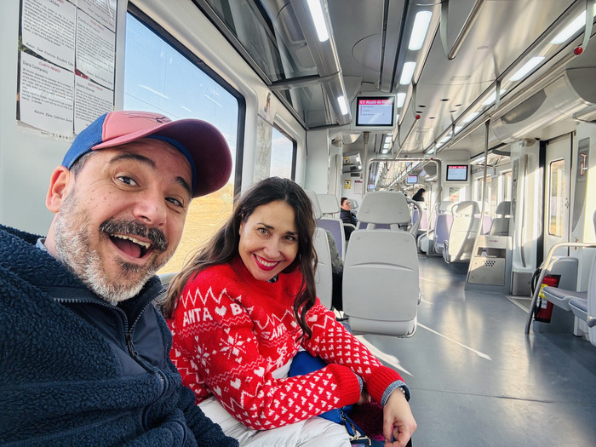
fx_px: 396
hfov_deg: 73.9
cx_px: 298
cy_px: 224
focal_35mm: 23
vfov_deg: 58.9
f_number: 1.9
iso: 80
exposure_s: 1/50
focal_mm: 2.69
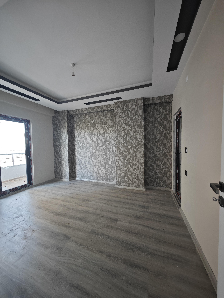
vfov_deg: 110.5
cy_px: 149
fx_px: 104
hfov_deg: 94.5
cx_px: 112
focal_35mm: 12
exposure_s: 1/68.7
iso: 250
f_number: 1.8
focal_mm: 2.03
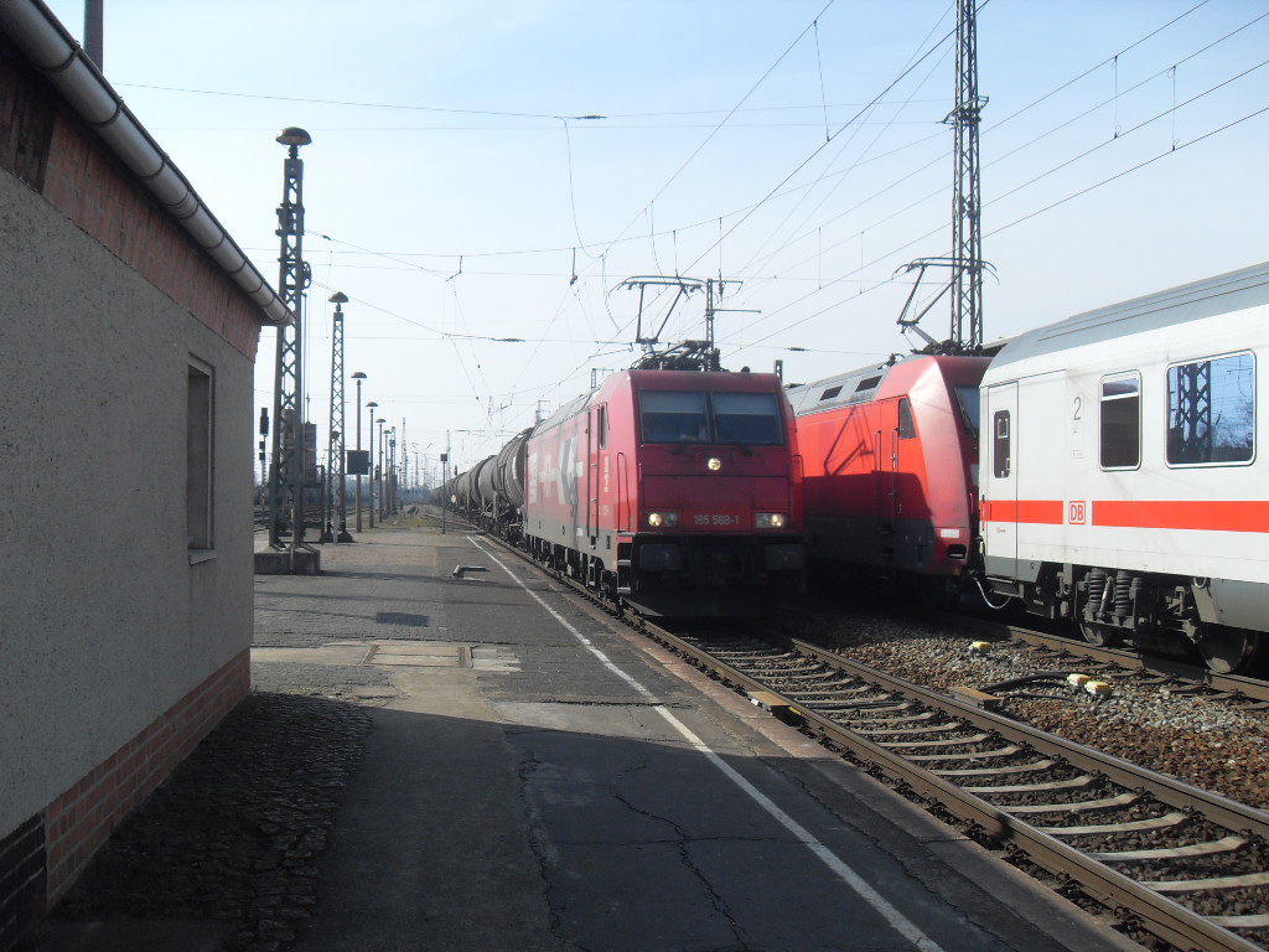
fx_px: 1246
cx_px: 634
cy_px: 476
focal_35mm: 34
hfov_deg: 54.0
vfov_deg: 41.8
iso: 80
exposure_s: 1/250
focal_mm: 6.3
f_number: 7
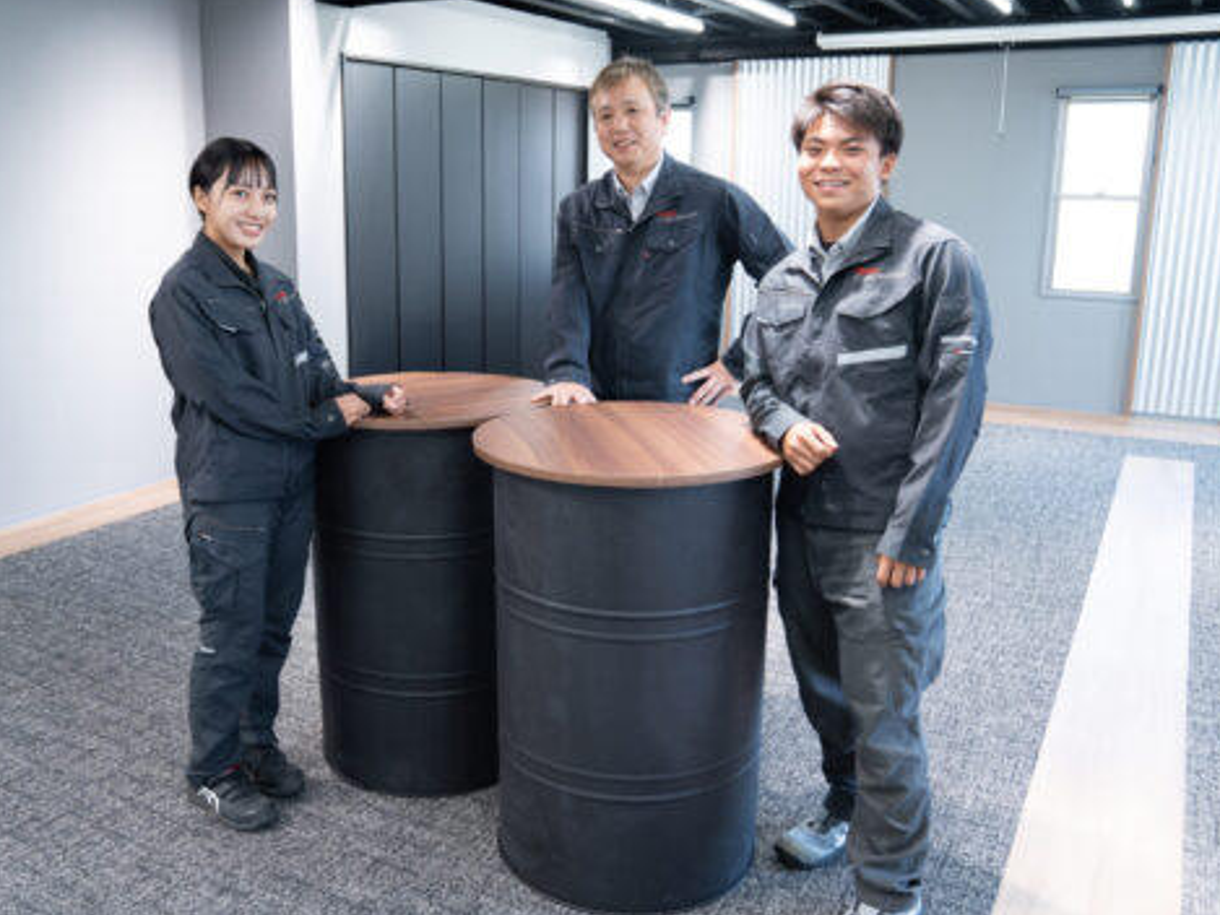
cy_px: 442
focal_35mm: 32
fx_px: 1128
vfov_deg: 44.2
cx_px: 541
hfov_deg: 56.7
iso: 500
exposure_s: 1/60
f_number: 3.5
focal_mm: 26
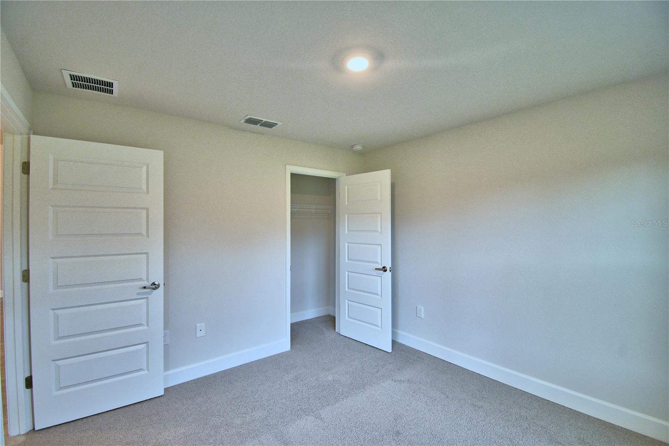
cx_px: 334
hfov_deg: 100.4
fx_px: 279
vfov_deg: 77.3
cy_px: 223
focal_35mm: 15
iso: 400
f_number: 4.5
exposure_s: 1/50
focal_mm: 10
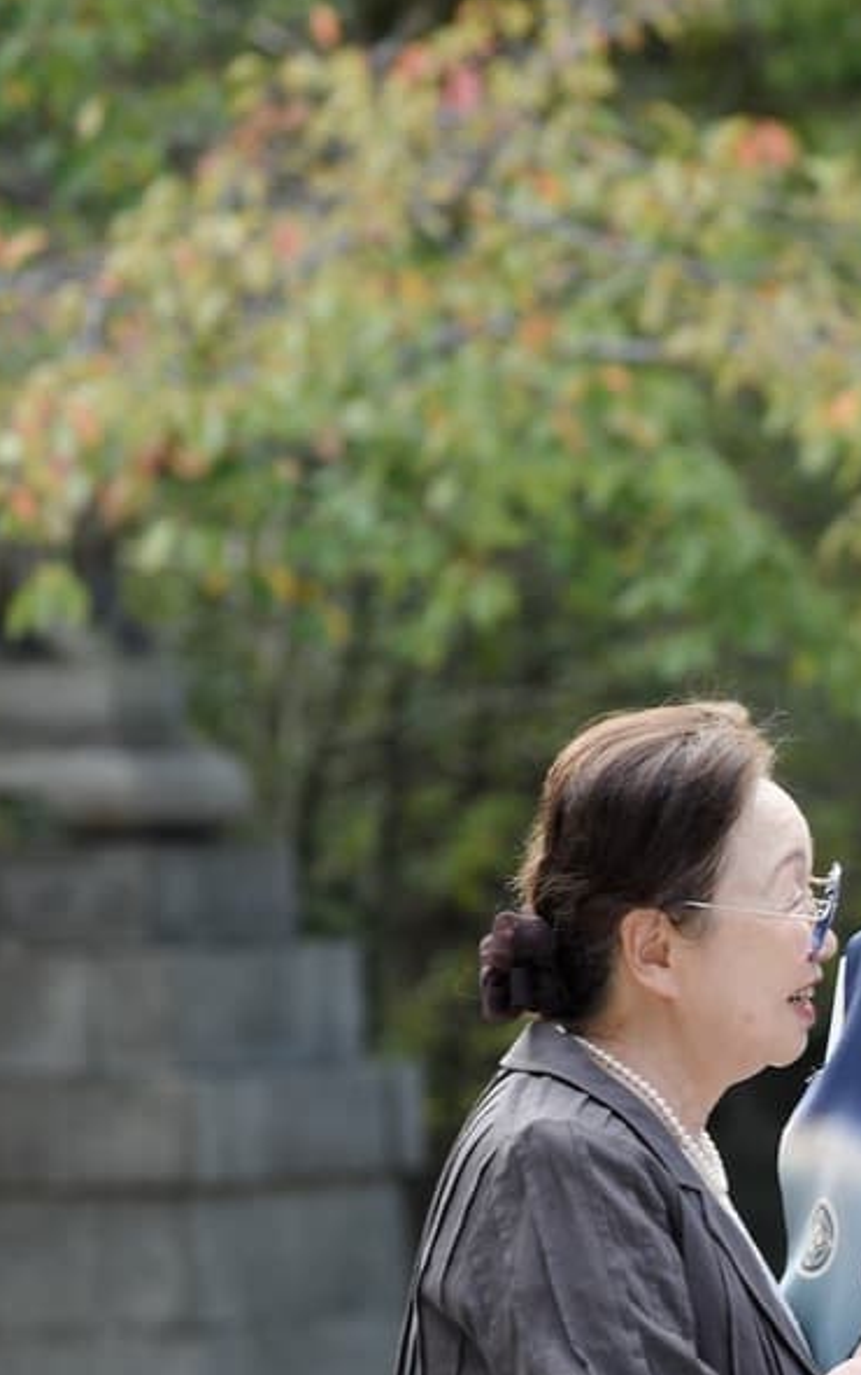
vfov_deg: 5.0
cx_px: 1575
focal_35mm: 422
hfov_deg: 3.1
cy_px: 950
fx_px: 15824
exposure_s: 1/200
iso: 250
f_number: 6.3
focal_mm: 170
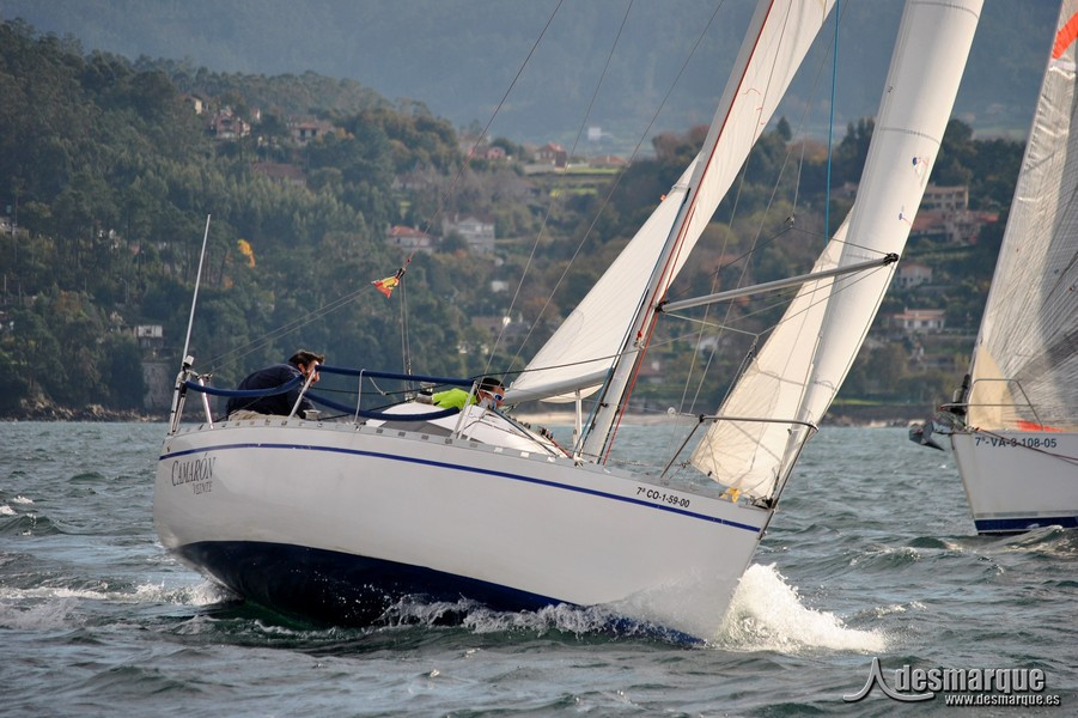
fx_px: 6510
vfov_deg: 6.3
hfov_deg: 9.5
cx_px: 539
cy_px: 359
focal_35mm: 218
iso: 200
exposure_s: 1/1000
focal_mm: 145
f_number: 5
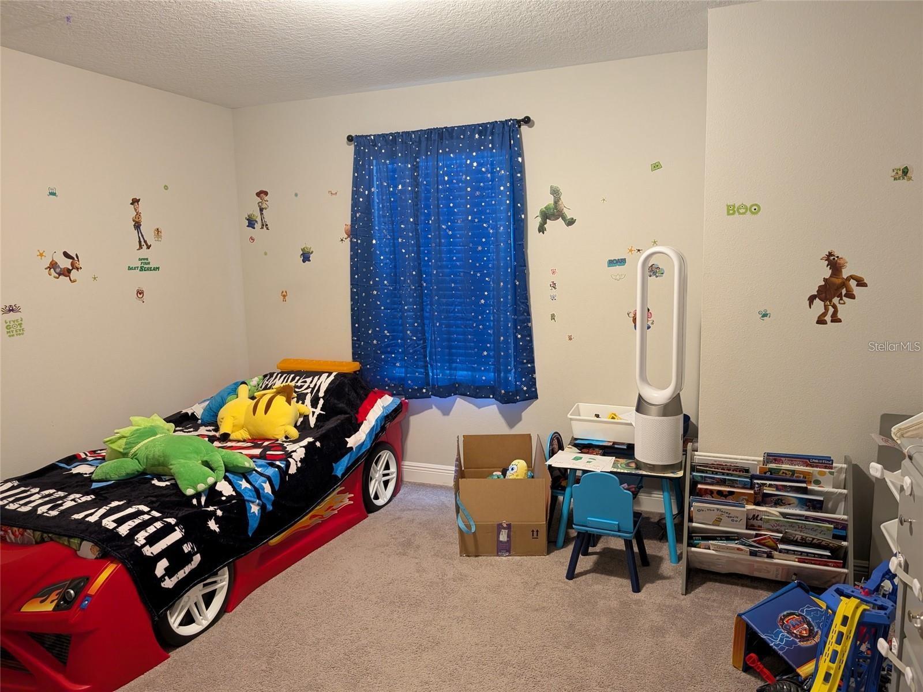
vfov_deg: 56.8
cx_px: 462
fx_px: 640
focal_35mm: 24
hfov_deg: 71.6
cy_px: 346
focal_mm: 6.9
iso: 407
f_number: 1.68
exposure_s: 1/30
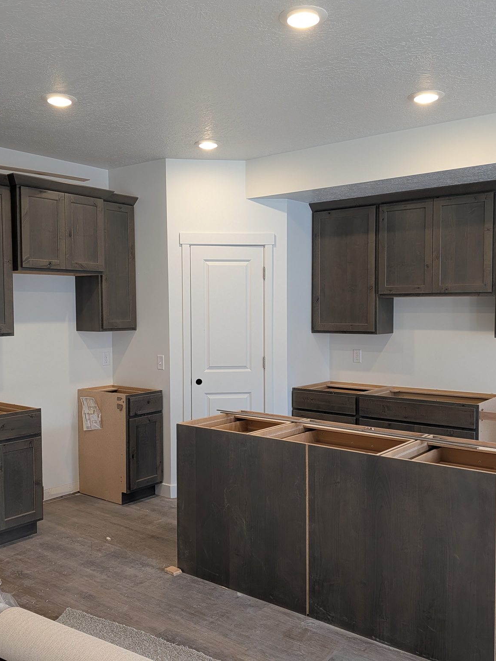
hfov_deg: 44.1
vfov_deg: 56.8
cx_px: 221
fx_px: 611
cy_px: 330
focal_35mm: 32
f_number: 1.68
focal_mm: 6.9
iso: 152
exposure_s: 1/120
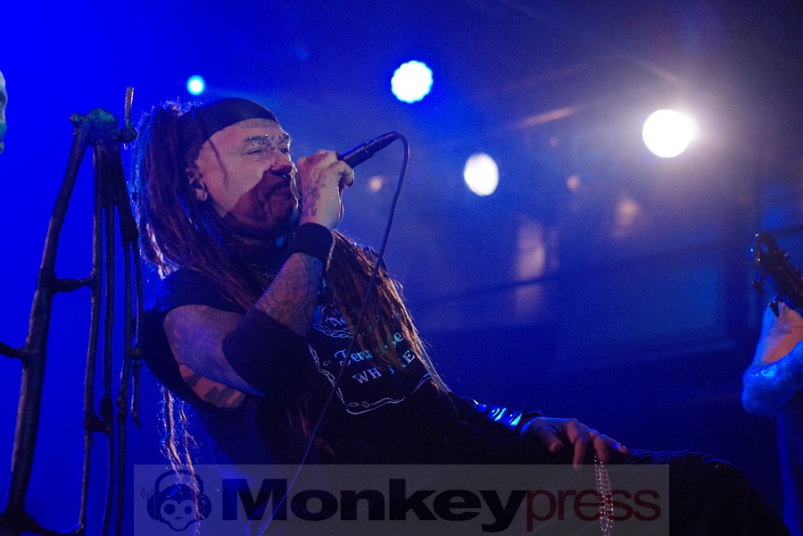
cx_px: 402
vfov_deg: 18.2
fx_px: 1673
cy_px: 268
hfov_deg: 27.0
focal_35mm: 75
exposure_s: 1/500
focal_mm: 50
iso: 3200
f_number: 2.5
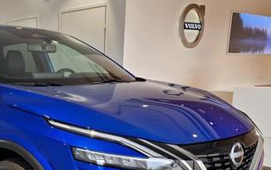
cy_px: 175
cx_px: 52
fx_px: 384
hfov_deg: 37.4
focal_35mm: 52
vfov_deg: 23.7
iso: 64
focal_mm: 5.4
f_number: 1.8
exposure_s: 1/180
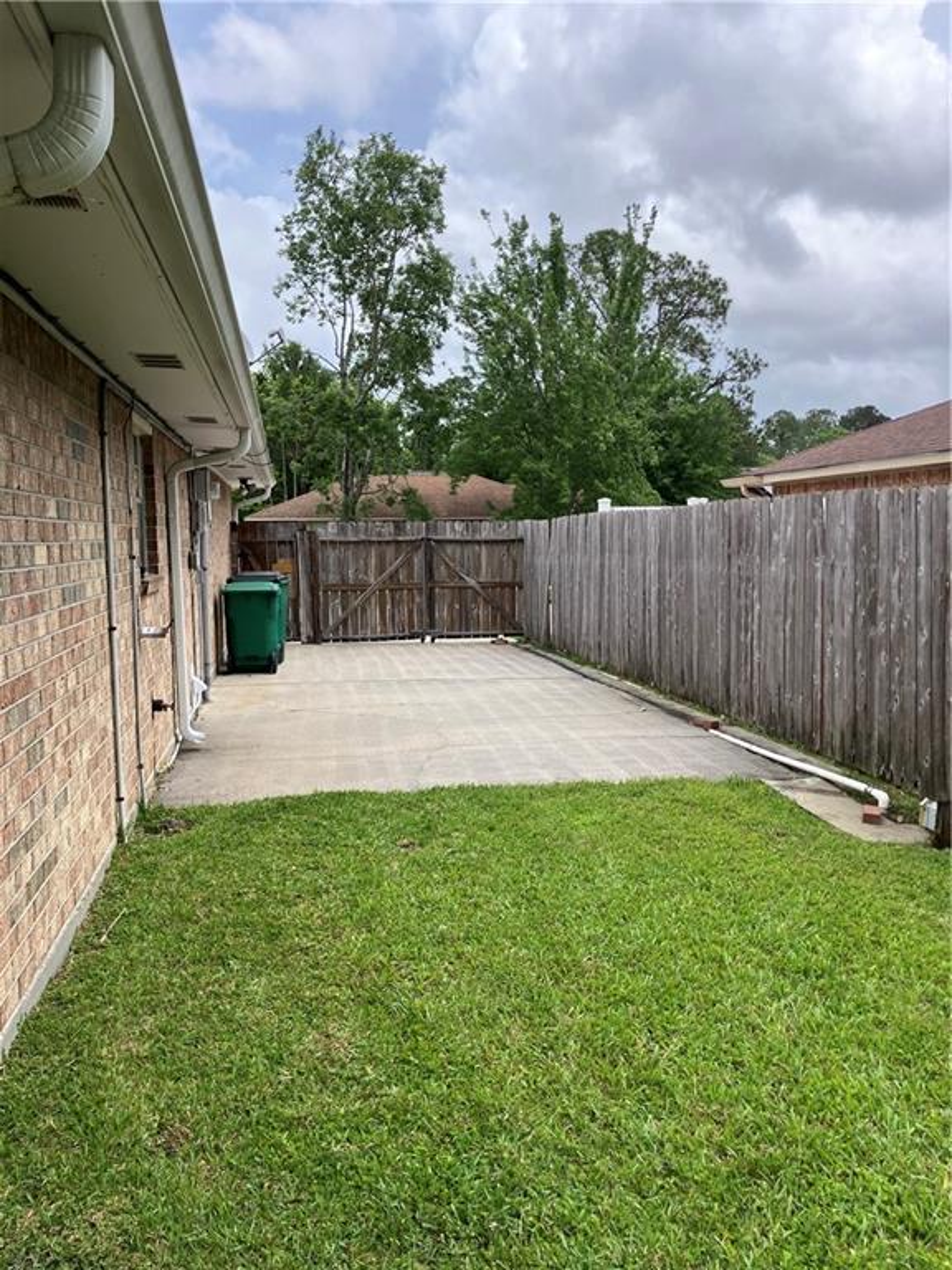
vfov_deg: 63.4
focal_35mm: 28
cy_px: 635
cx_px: 476
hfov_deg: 49.7
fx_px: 1027
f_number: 1.8
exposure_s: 1/1429
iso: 32
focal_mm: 3.99
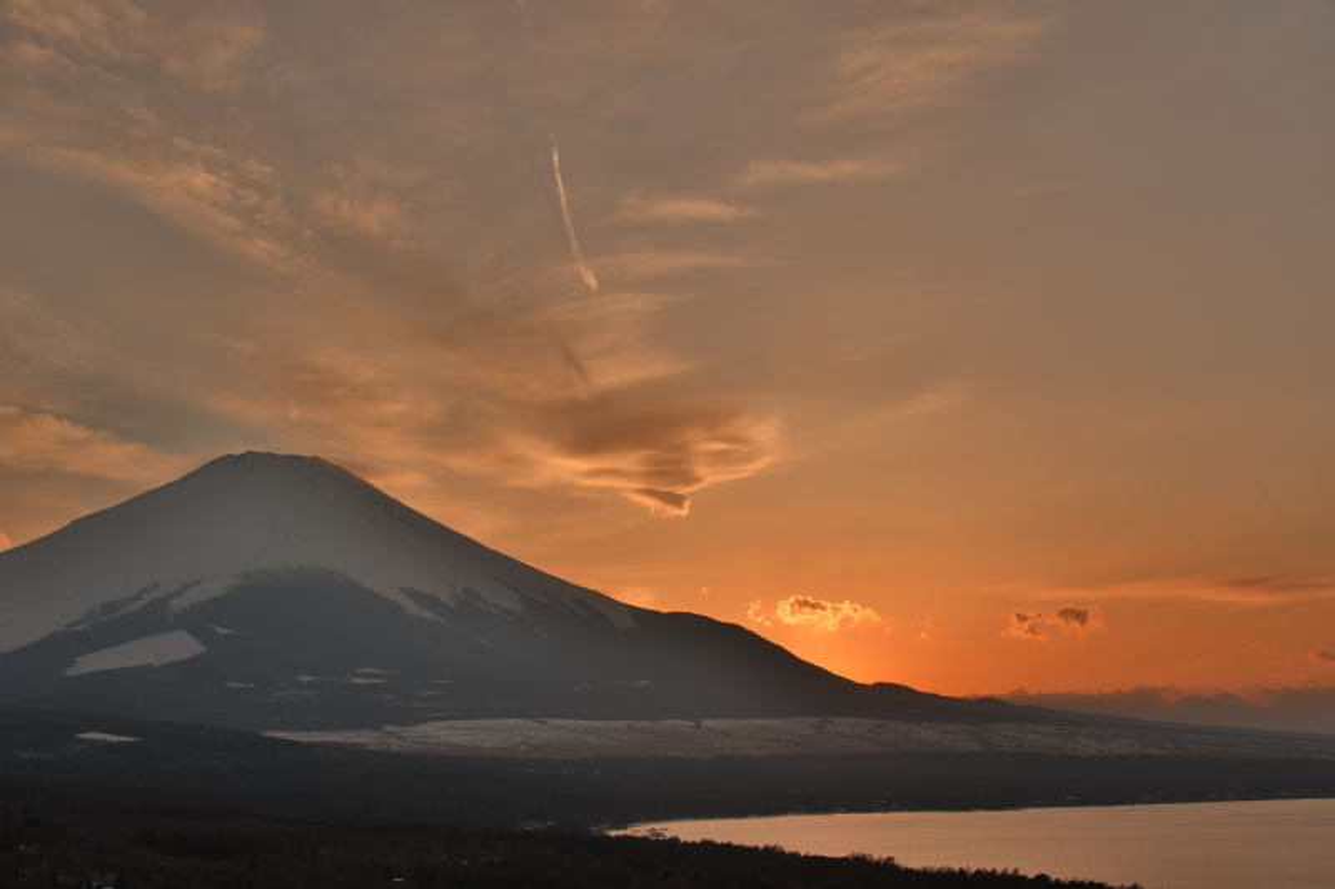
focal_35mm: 52
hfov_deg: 38.2
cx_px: 668
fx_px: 1928
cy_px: 444
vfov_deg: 26.0
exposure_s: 1/100
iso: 100
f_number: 8
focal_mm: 52
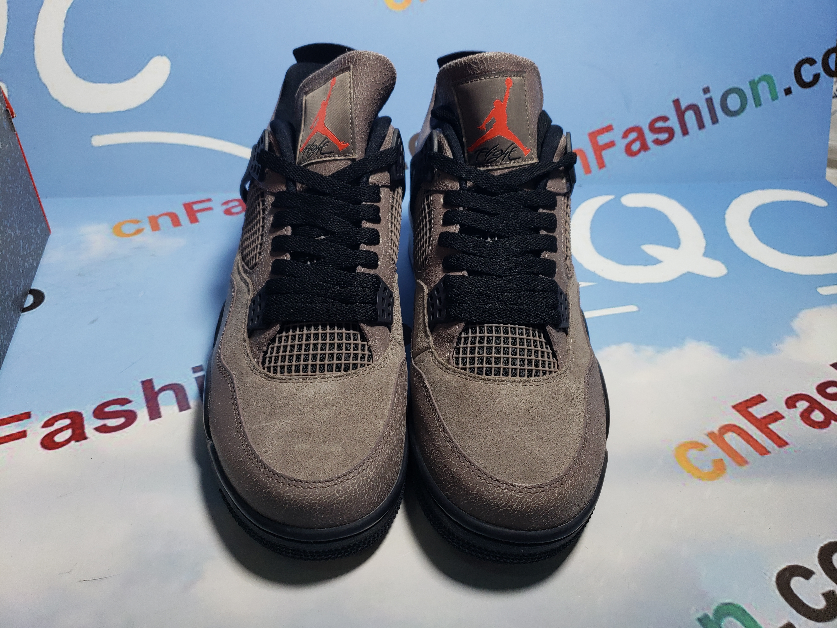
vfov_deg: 53.1
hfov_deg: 67.3
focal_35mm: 26
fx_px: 629
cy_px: 314
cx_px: 418
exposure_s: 1/405
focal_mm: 4.3
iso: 50
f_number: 1.5
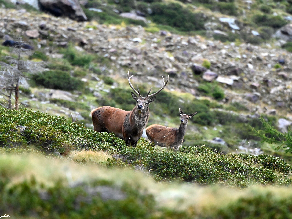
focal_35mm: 608
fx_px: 5129
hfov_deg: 3.3
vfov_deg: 2.4
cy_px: 109
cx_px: 149
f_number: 8
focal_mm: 560
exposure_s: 1/640
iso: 14400
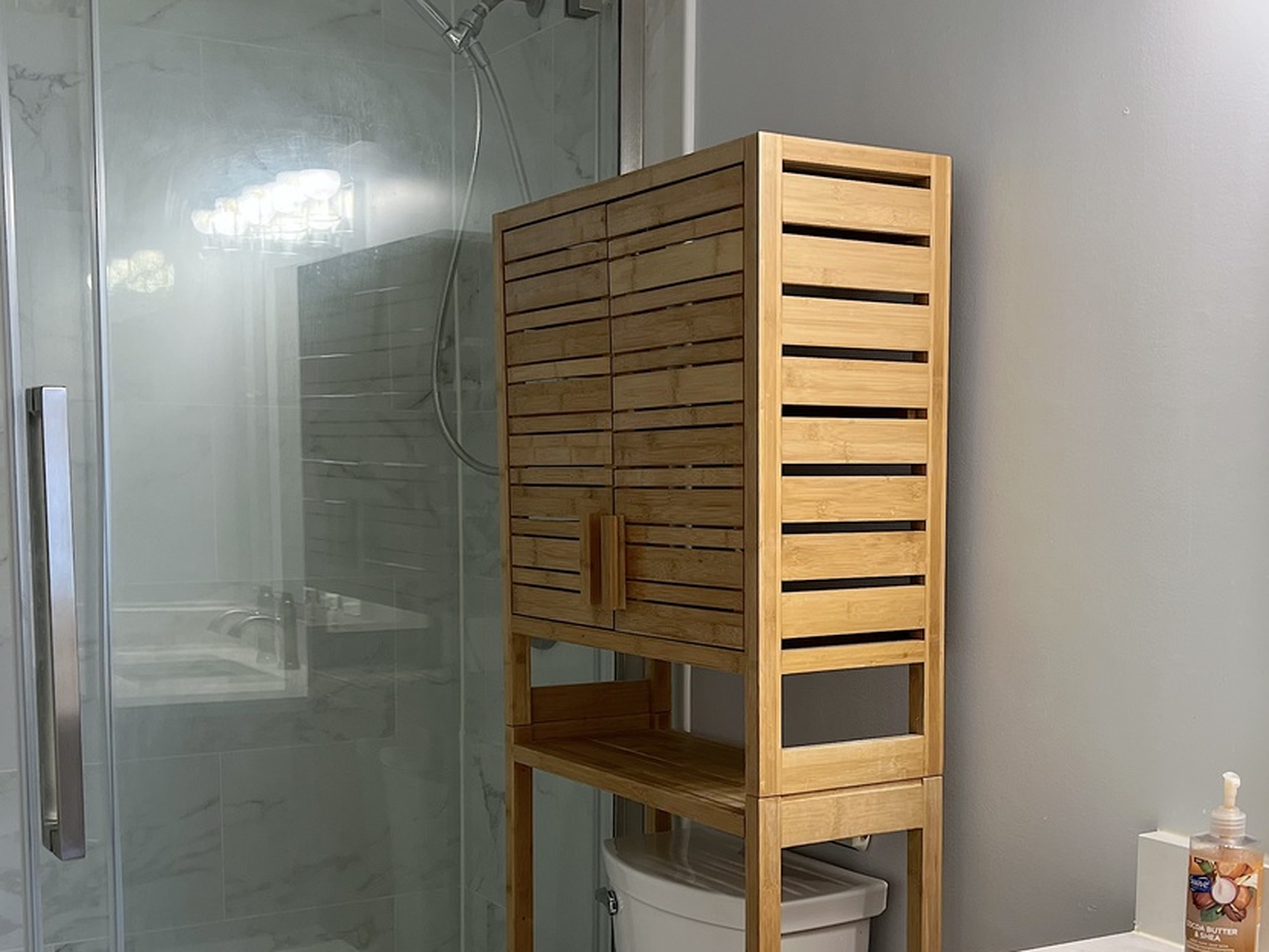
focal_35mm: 45
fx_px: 1650
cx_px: 750
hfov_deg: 41.9
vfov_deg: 31.9
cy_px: 648
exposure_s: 1/120
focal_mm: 5.7
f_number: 1.5
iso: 100
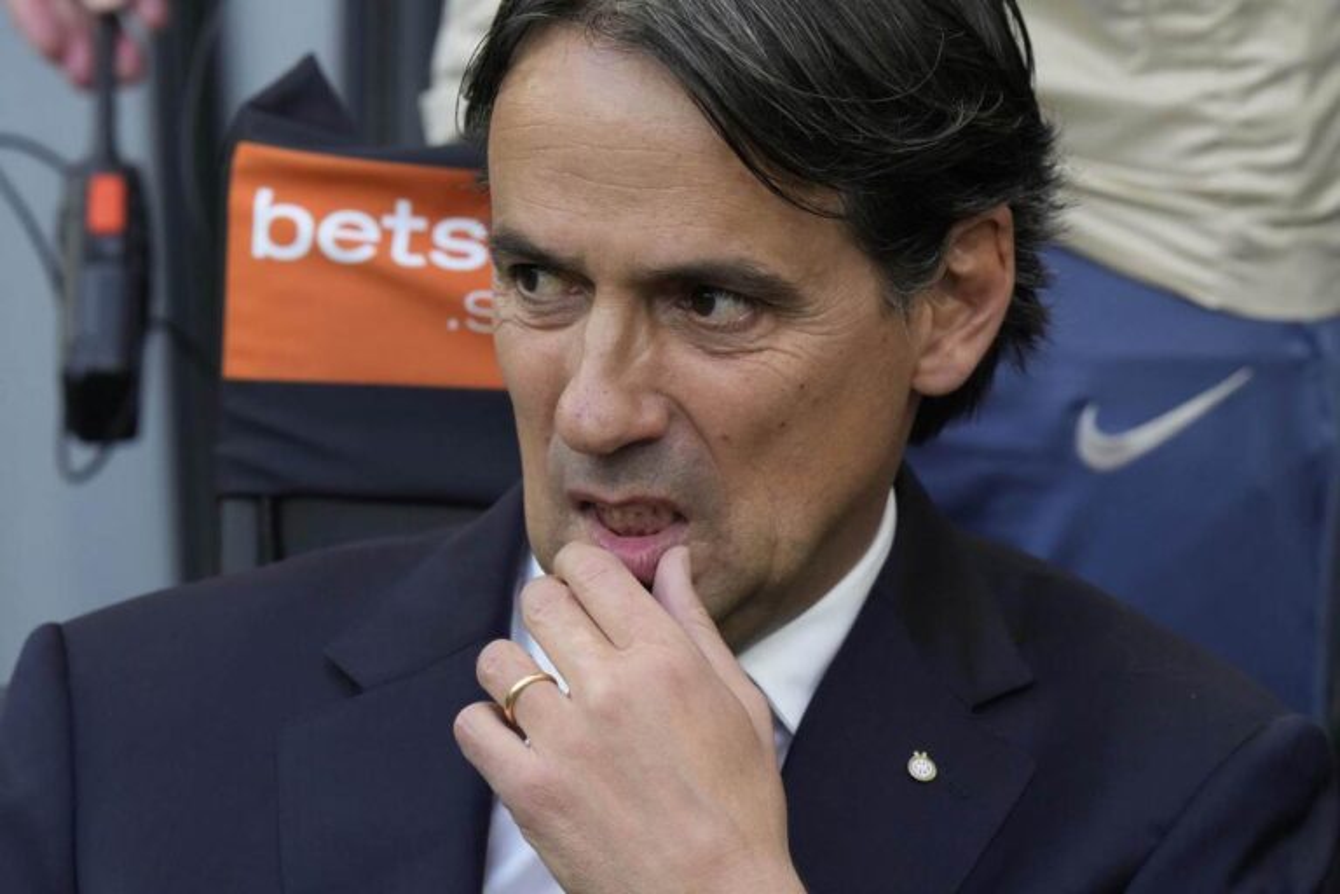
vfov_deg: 3.4
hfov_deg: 5.2
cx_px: 670
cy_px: 447
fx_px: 14888
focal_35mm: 400
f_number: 6.3
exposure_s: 1/640
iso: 3200
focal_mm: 400
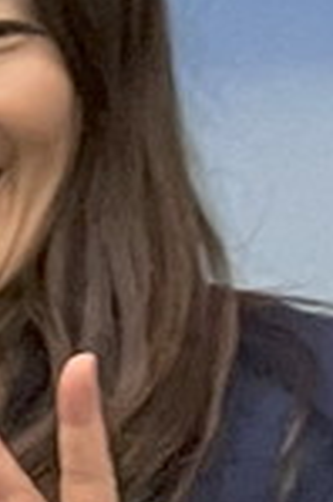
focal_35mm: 273
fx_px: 3796
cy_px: 1339
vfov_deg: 7.0
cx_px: -1736
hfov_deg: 4.0
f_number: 1.6
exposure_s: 1/50
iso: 160
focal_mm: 4.2
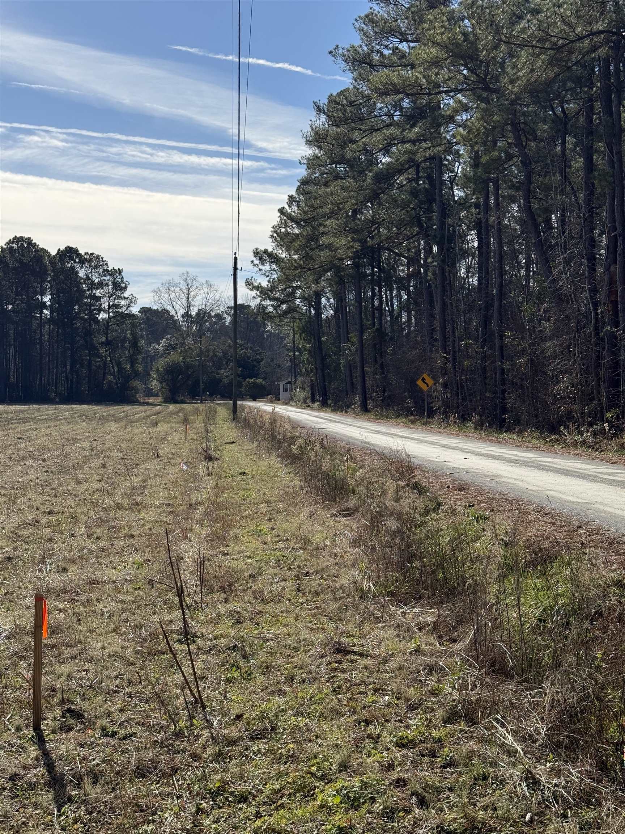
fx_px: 1156
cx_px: 312
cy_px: 417
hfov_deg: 30.3
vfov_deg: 39.7
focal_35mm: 48
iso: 80
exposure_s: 1/7143
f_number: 1.78
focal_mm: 6.76
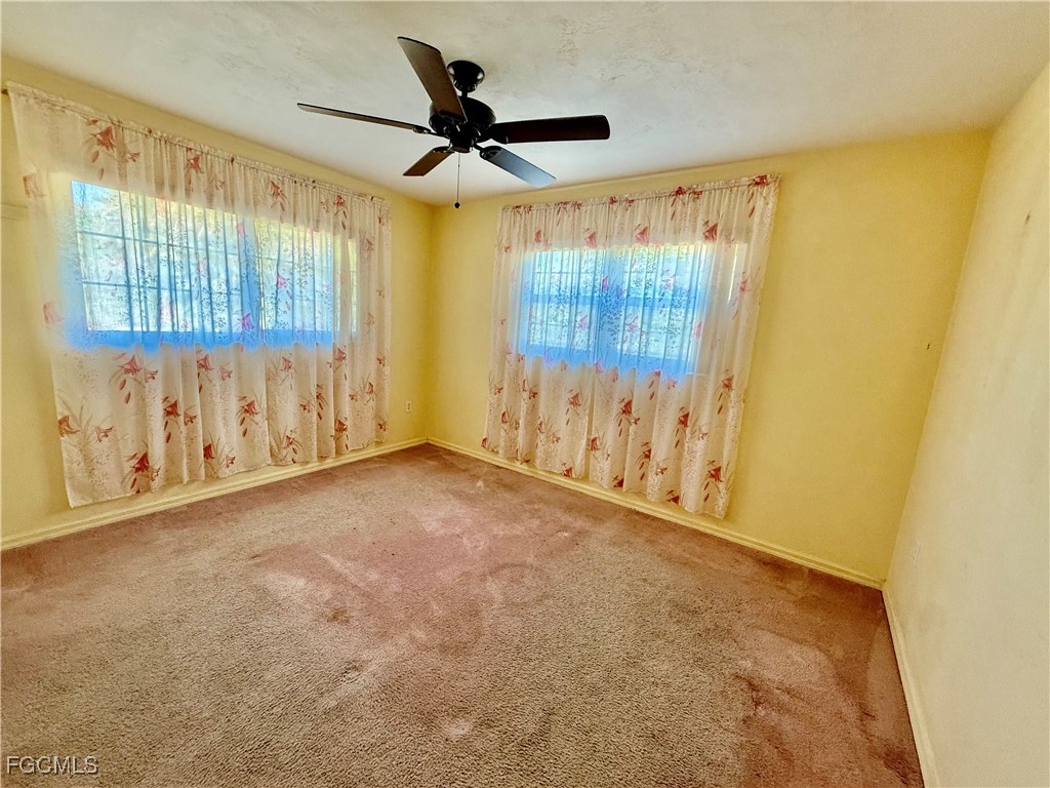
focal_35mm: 14
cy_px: 394
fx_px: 425
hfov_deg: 102.1
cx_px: 525
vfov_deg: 85.7
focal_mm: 2.22
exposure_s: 1/60
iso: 200
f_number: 2.2
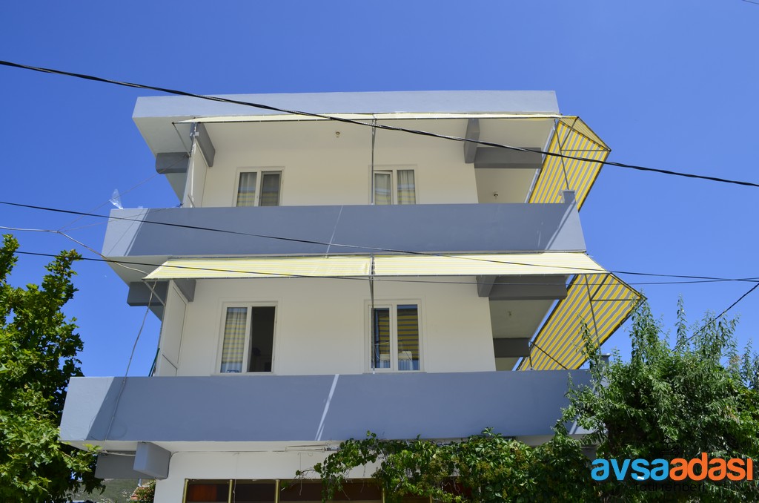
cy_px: 252
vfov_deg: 47.7
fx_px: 568
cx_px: 380
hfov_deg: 67.5
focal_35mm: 27
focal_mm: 18
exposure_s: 1/125
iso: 100
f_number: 11
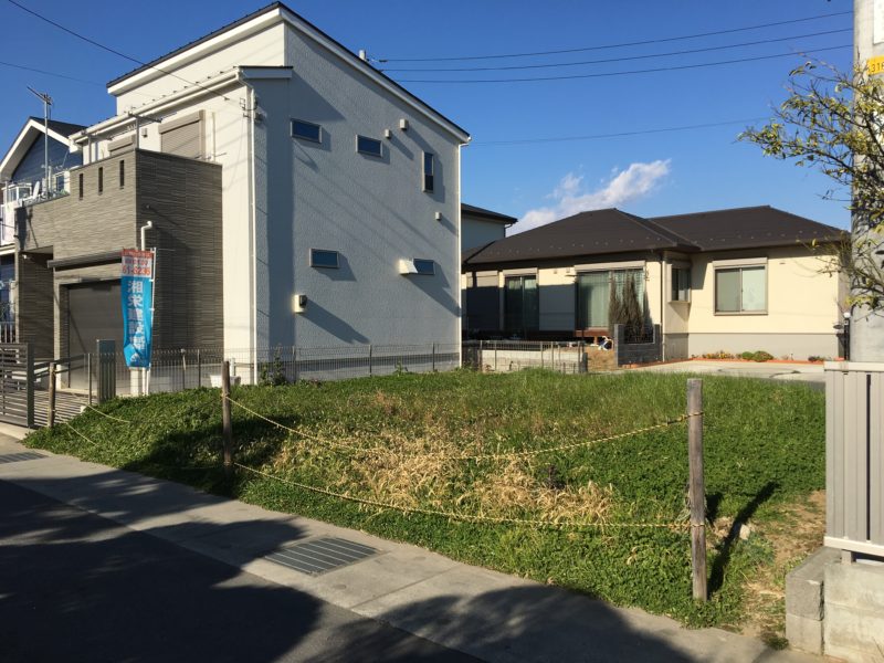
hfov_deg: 61.7
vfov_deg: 48.2
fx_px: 741
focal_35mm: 29
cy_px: 332
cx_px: 442
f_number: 2.2
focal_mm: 4.15
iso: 25
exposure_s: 1/2079
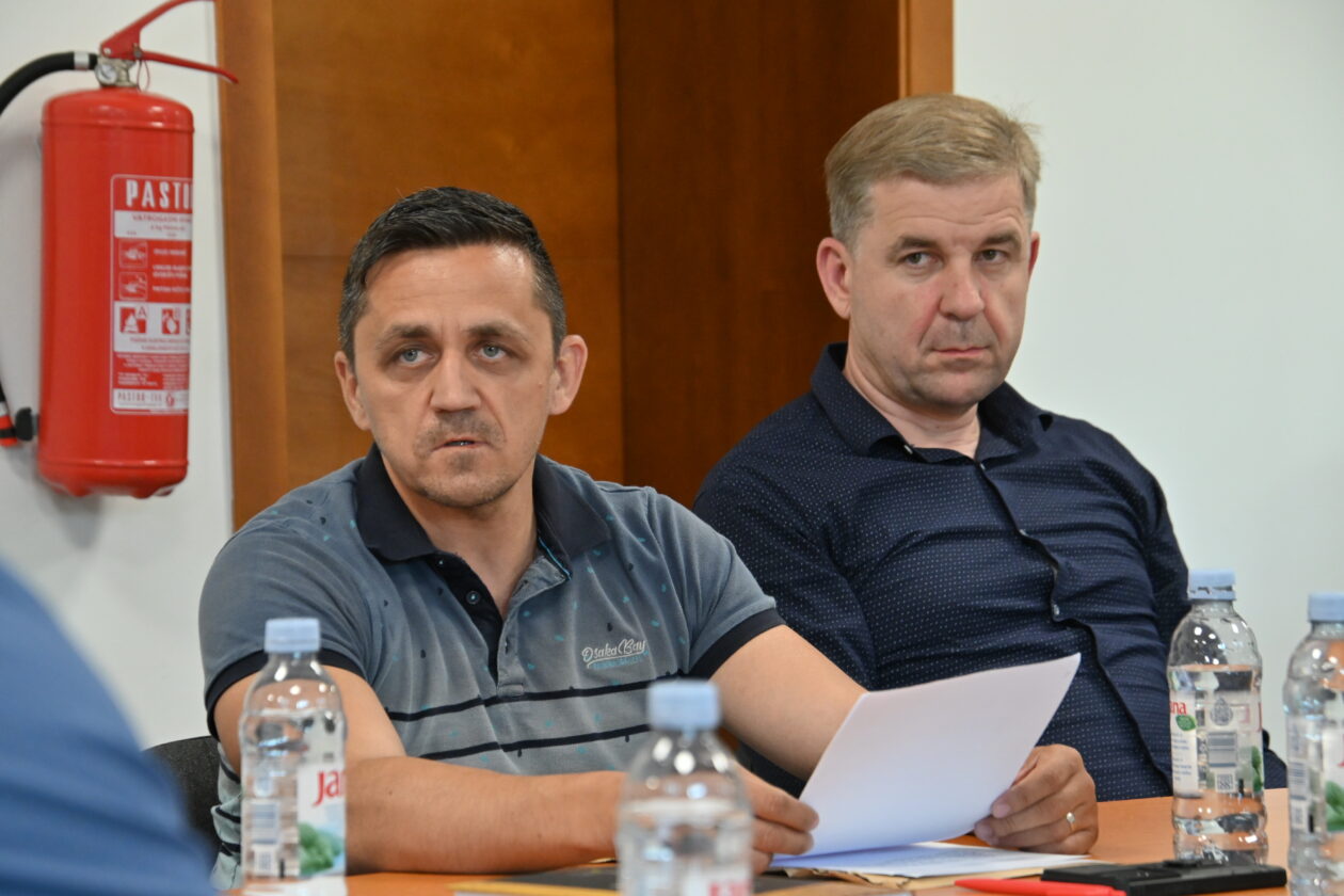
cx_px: 672
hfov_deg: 15.9
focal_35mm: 129
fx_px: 4816
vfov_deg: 10.6
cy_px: 448
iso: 1600
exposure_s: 1/160
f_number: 5
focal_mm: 86
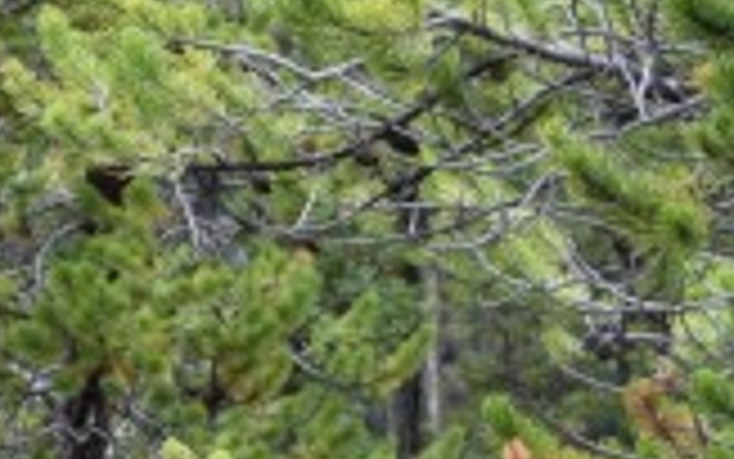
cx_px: -1306
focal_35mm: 308
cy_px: -130
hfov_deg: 6.4
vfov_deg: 4.3
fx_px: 6163
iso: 400
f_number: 7.1
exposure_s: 1/200
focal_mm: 32
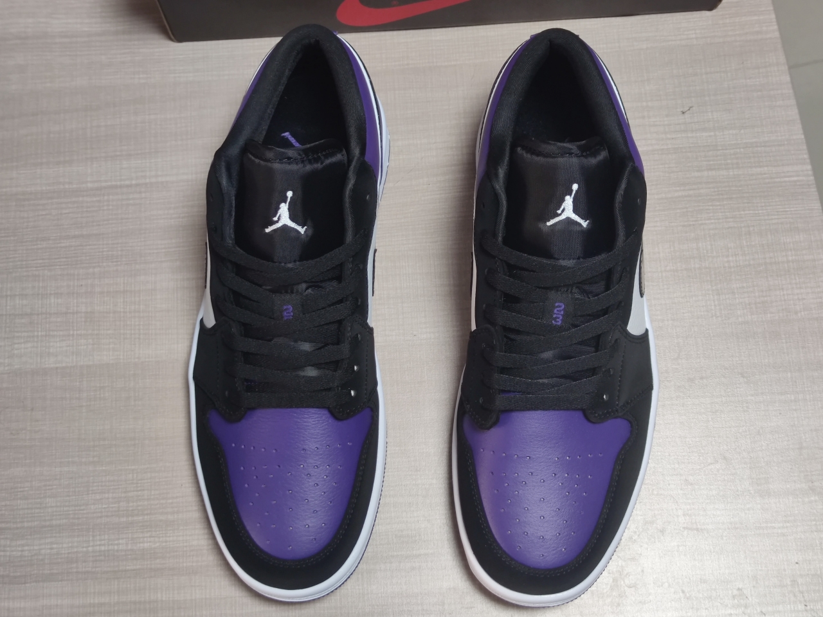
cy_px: 308
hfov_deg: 39.7
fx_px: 1141
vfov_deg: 30.3
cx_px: 412
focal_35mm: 48
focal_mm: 6.72
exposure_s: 1/95
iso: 276
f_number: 1.69
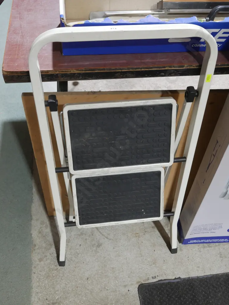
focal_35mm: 34
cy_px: 152
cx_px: 114
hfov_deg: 41.8
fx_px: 300
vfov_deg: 53.9
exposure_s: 1/60
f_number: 5
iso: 1250
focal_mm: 17
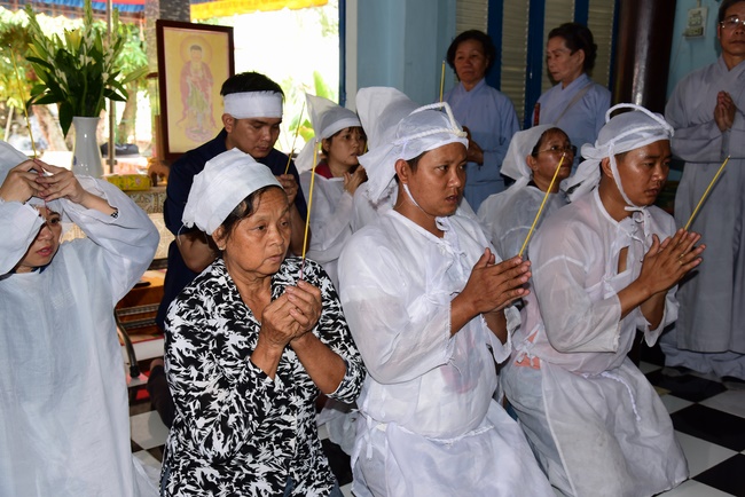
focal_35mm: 38
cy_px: 248
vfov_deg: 35.1
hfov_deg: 50.7
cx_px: 372
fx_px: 787
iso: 640
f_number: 5.6
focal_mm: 38
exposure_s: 1/60
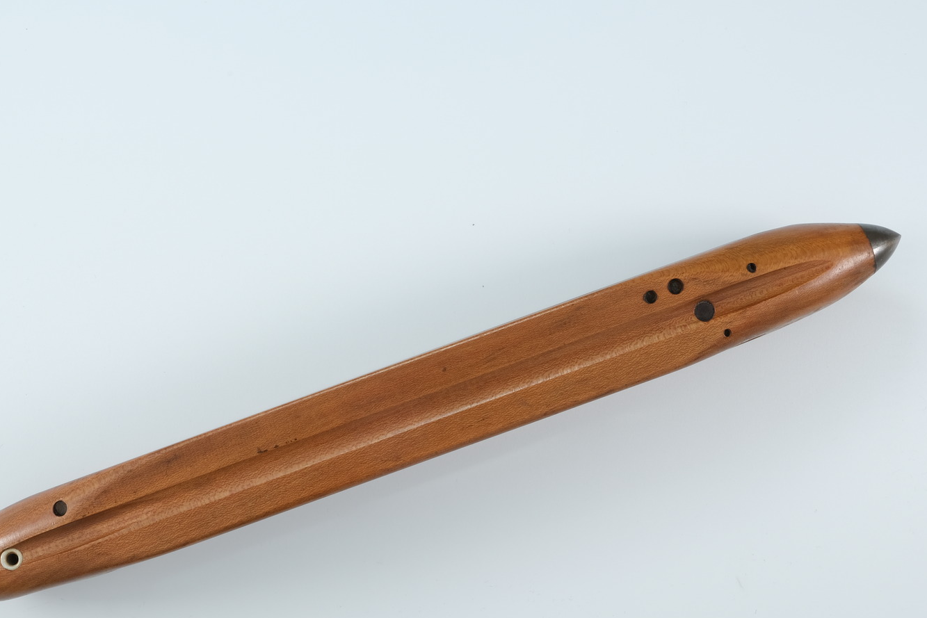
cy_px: 429
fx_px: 1545
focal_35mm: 60
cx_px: 385
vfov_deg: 22.5
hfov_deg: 33.3
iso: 200
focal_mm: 26.5
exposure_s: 1/4
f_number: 11
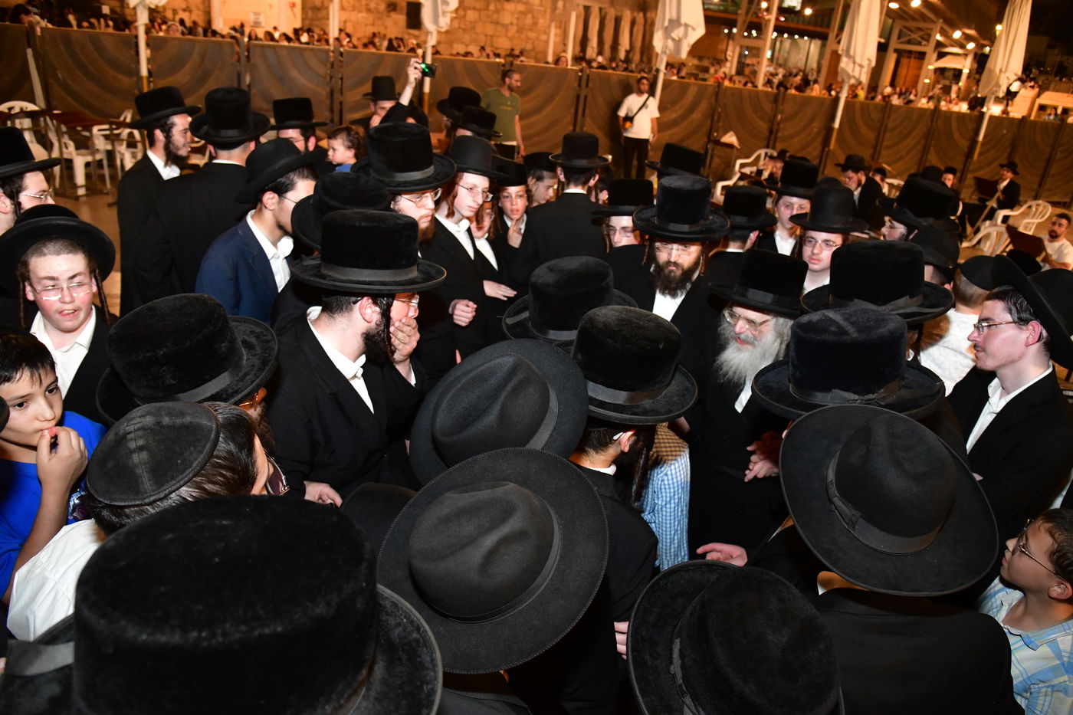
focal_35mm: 24
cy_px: 358
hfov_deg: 73.8
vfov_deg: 53.1
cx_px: 536
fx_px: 715
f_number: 5.6
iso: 4000
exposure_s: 1/160
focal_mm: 24
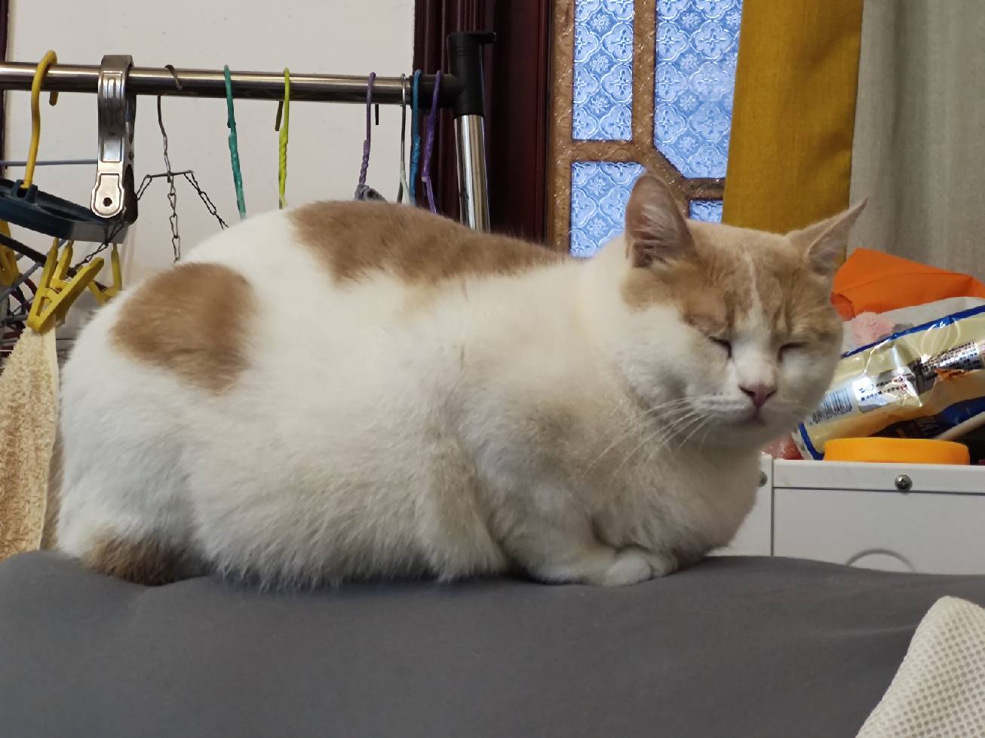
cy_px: 369
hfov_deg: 19.3
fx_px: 2902
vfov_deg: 14.5
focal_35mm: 102
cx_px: 492
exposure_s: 1/25
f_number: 2.4
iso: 745
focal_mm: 7.48
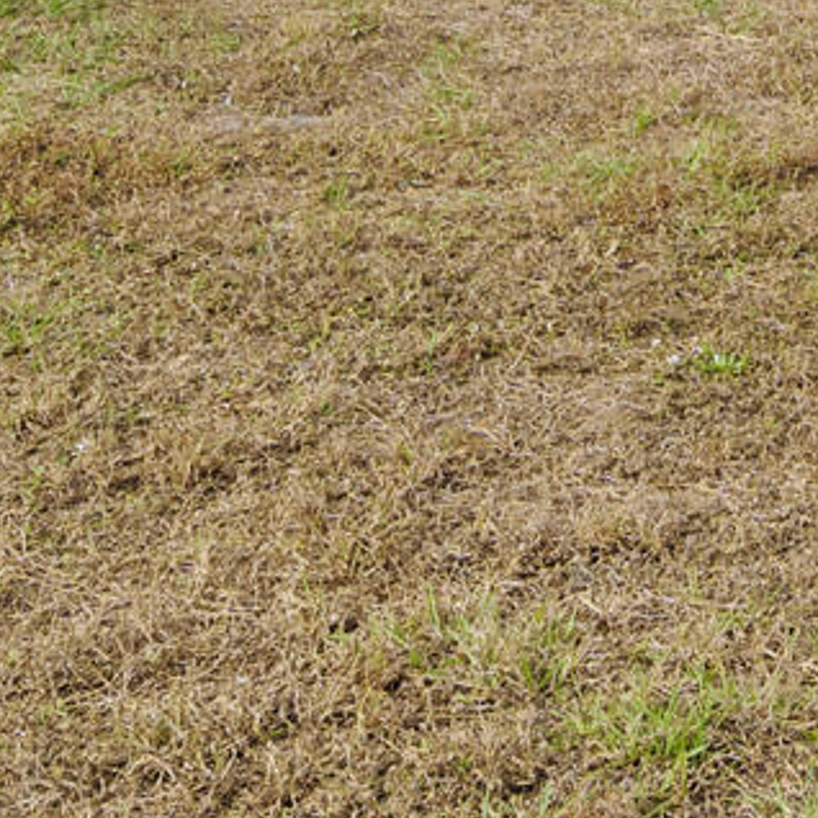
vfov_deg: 14.1
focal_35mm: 107
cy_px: -742
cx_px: 1024
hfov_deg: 15.6
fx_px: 2861
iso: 100
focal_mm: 16
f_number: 9
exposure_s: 1/60
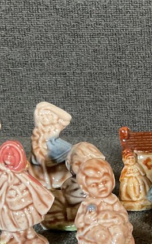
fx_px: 730
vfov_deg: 18.6
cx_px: 278
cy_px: 230
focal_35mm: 110
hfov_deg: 11.1
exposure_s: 1/60
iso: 160
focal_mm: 3
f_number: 1.8
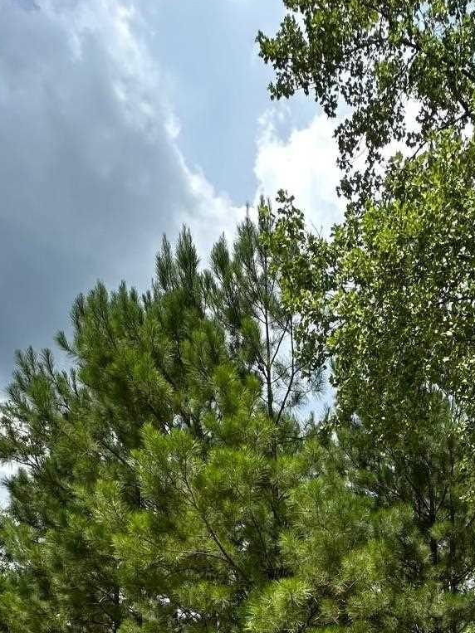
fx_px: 677
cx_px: 395
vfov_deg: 36.3
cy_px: 792
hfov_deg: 37.0
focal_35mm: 37
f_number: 2.2
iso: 50
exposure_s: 1/947
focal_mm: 2.22
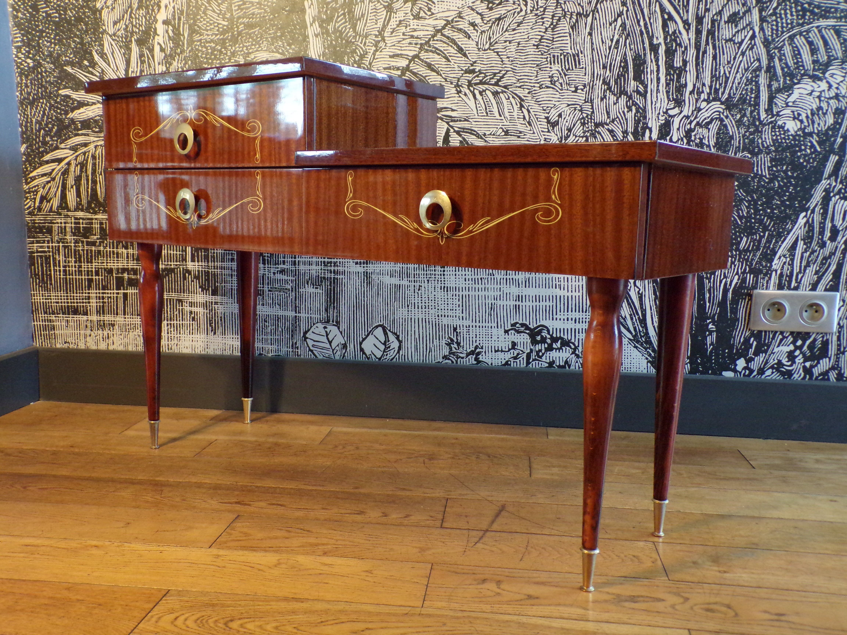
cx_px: 424
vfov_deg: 44.2
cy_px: 318
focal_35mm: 32
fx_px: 783
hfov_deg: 56.8
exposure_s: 1/17
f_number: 3.2
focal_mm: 5.8
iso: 412
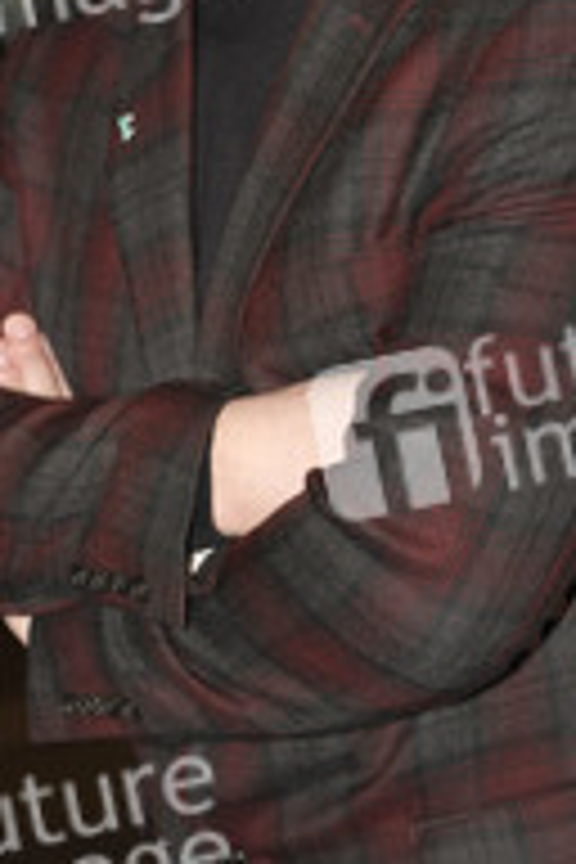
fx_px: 4752
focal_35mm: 198
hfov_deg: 6.9
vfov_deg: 10.4
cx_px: 130
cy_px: 189
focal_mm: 95
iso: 640
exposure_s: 1/125
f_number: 3.5
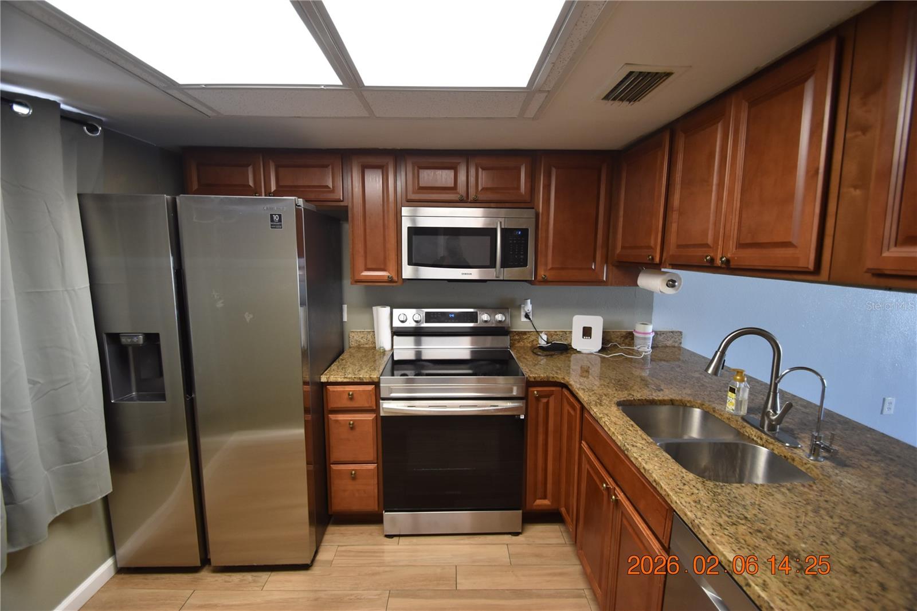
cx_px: 458
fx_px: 382
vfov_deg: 77.3
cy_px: 306
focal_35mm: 15
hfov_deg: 100.4
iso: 800
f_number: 3.5
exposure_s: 1/60
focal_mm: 10
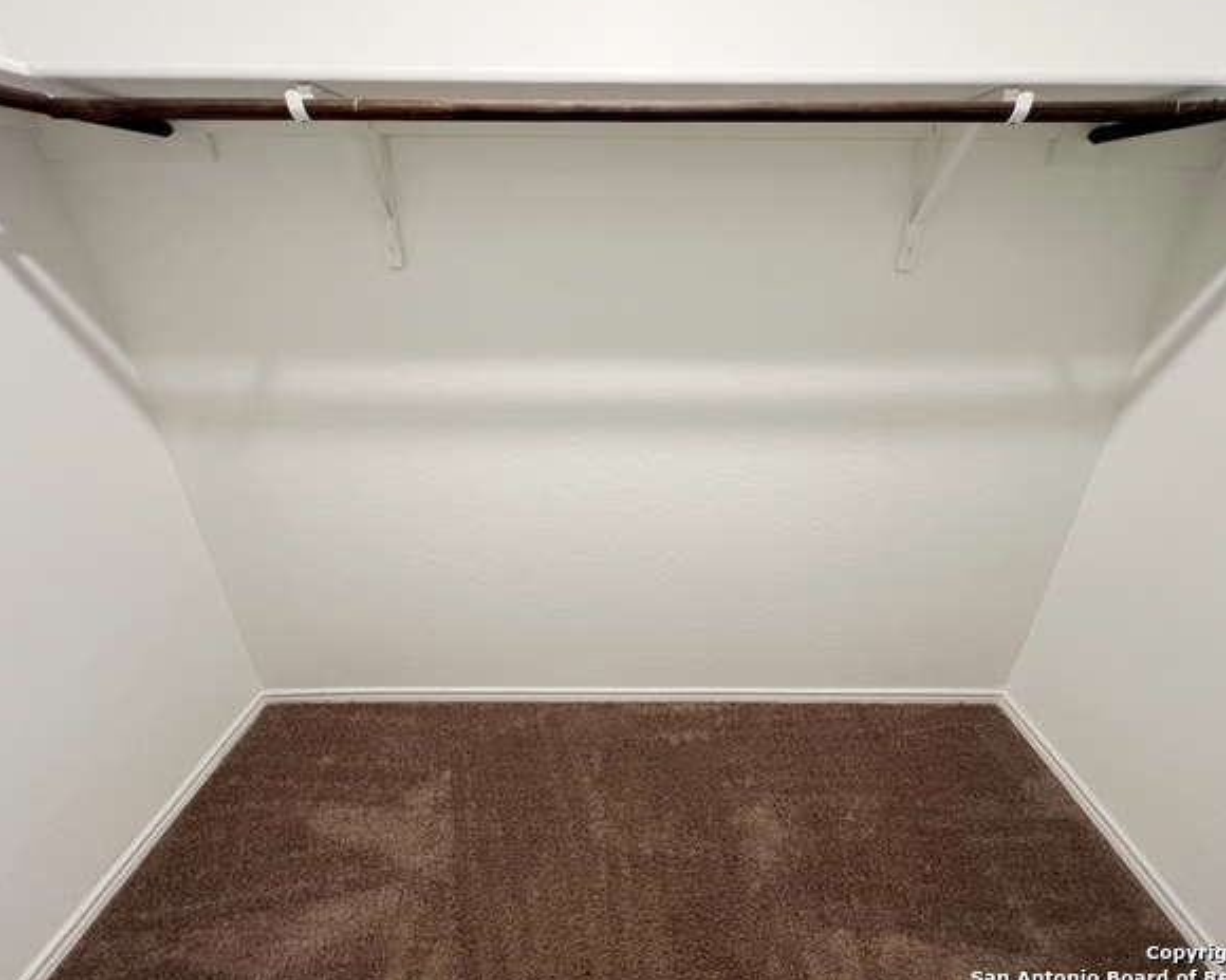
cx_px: 638
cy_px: 484
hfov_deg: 100.6
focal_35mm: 14
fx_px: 508
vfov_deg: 88.0
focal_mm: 1.57
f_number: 1.8
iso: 200
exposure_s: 1/60
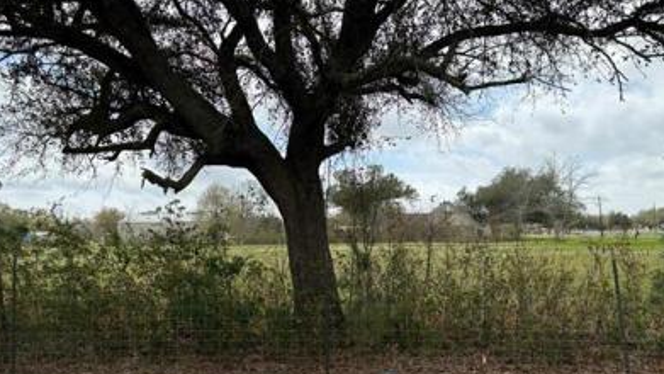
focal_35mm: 29
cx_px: 329
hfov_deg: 66.1
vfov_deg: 40.2
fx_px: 511
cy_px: 189
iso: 50
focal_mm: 5.96
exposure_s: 1/3650
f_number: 1.6
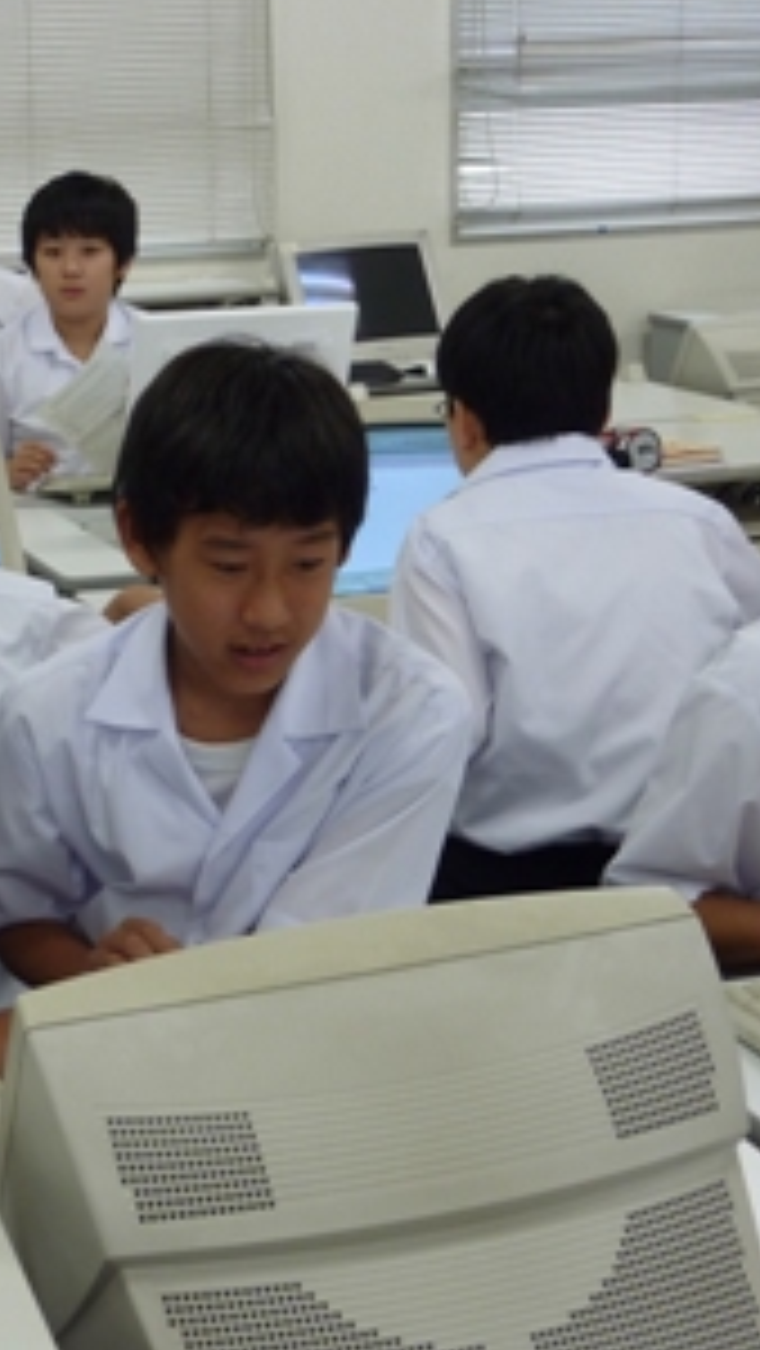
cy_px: 711
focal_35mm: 65
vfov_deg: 32.3
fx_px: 2326
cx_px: 81
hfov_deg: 18.3
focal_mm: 6.5
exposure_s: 1/30
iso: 160
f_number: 3.6
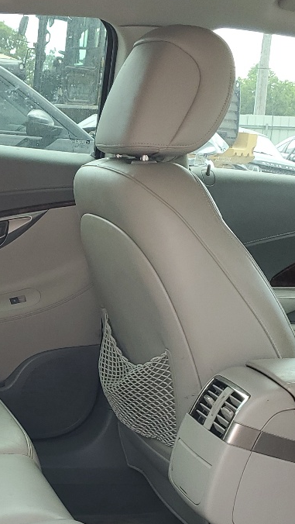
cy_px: 364
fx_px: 930
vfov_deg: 31.1
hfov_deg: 17.2
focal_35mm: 67
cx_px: -53
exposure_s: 1/60.2
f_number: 1.5
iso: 51
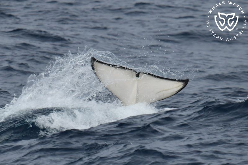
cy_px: 82
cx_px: 124
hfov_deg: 4.9
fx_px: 2893
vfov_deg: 3.3
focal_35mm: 420
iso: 1000
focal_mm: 420
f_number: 6
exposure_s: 1/8000
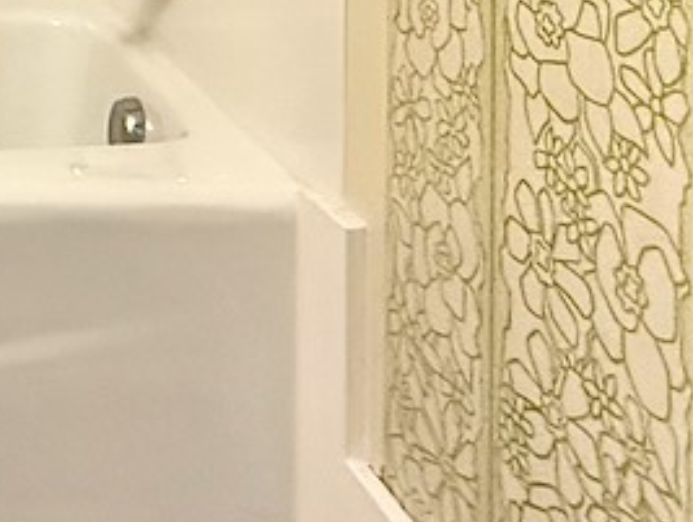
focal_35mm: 67
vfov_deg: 18.2
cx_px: -286
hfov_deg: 24.1
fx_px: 1343
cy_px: -369
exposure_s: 1/60
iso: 640
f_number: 2.2
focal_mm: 2.22
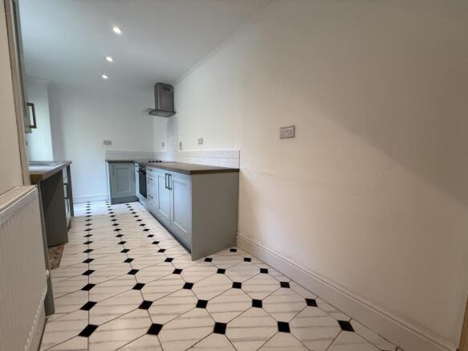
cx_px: 234
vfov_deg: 85.7
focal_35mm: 14
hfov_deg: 102.1
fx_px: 189
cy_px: 176
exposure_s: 1/100
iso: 125
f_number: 2.2
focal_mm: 2.22
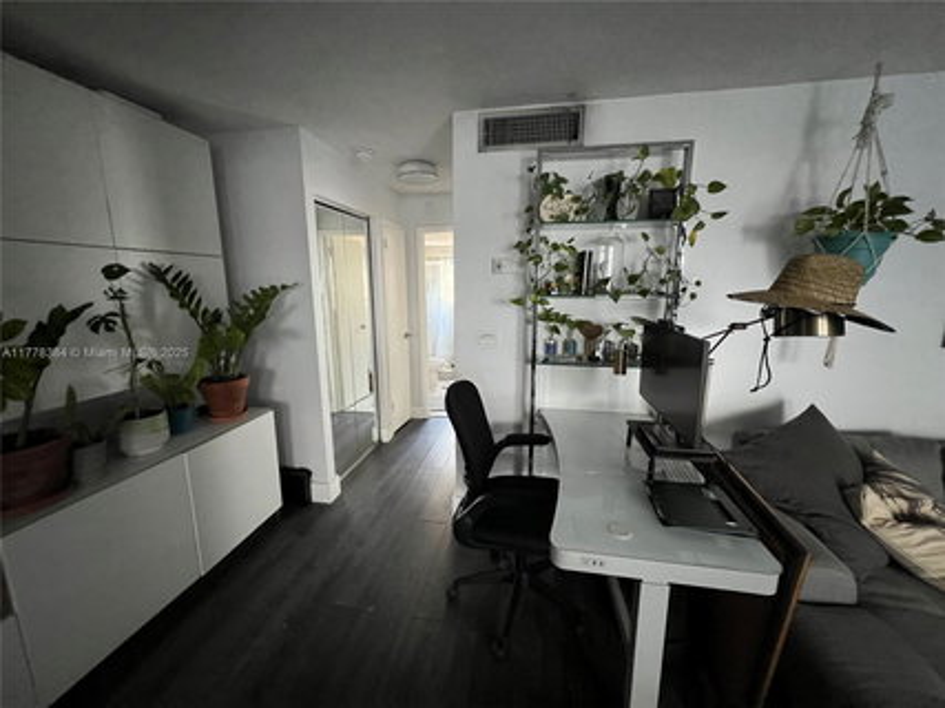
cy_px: 354
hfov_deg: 106.2
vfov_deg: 89.9
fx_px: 355
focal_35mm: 13
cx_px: 472
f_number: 1.8
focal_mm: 1.57
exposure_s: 1/60
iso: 1000
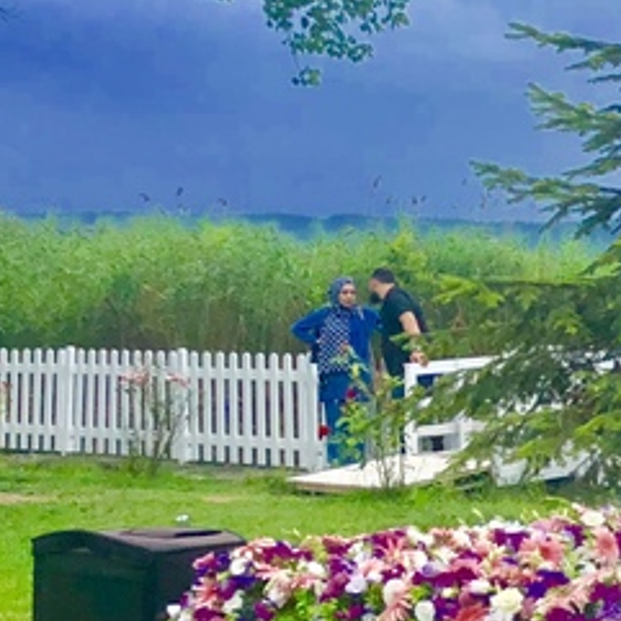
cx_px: 1265
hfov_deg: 13.9
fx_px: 2131
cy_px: 402
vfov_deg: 16.5
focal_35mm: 105
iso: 20
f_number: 1.8
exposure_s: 1/979
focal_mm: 4
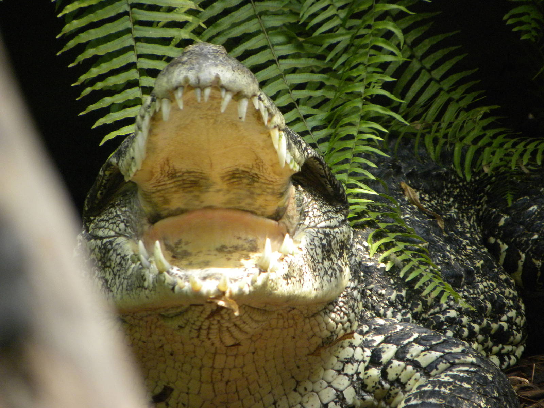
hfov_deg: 3.2
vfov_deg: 2.4
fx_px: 9806
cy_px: 204
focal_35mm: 624
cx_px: 272
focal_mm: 110.4
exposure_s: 1/154
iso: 283
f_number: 5
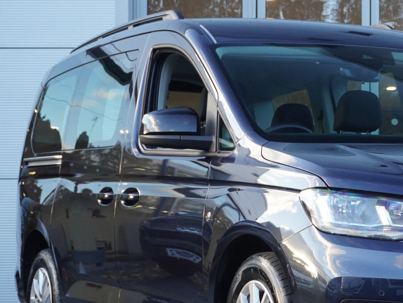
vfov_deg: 12.0
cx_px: 359
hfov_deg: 15.8
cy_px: 229
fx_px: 1433
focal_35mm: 123
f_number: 5.6
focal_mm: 42
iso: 800
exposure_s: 1/200
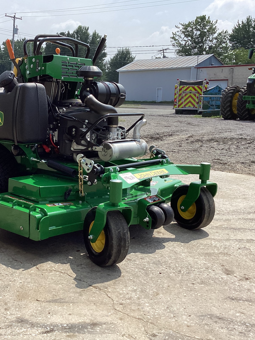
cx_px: 61
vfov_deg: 44.8
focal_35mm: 42
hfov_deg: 33.6
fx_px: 412
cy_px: 169
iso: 25
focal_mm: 3.3
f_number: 2.4
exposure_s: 1/1508
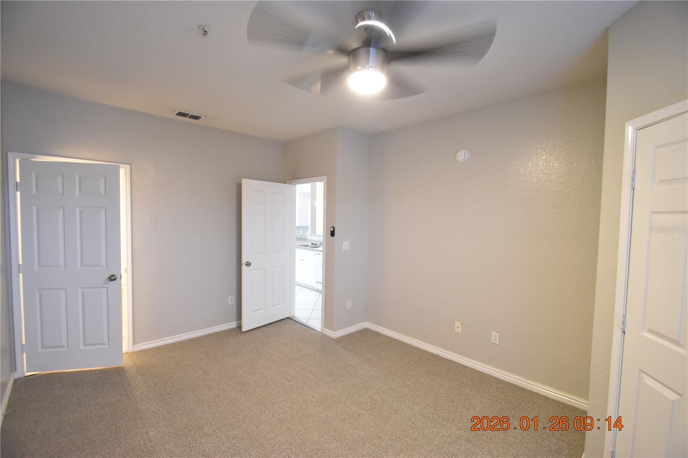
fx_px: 287
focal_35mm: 15
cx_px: 344
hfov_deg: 100.4
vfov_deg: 77.3
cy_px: 229
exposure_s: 1/20
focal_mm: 10
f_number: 3.5
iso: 800
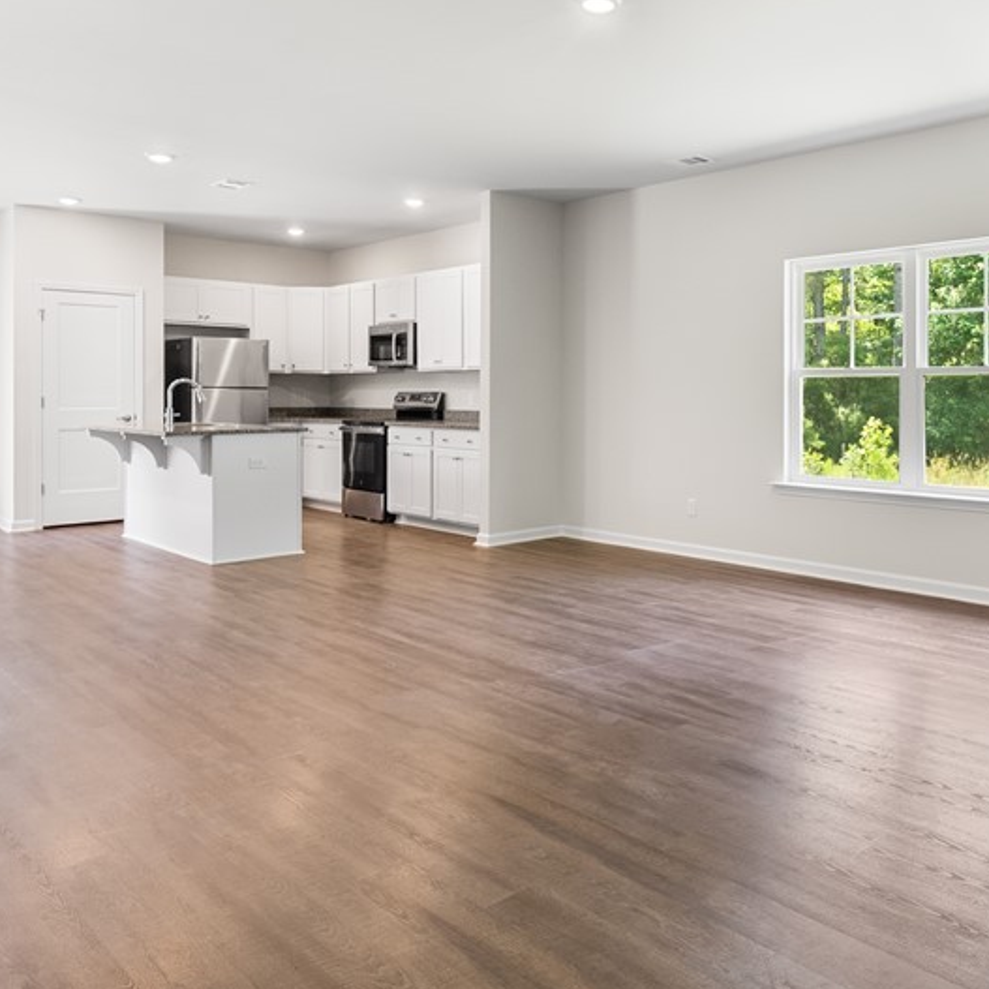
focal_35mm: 28
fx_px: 905
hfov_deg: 55.2
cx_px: 712
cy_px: 387
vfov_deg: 56.8
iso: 500
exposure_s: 1/8
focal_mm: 16
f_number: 8
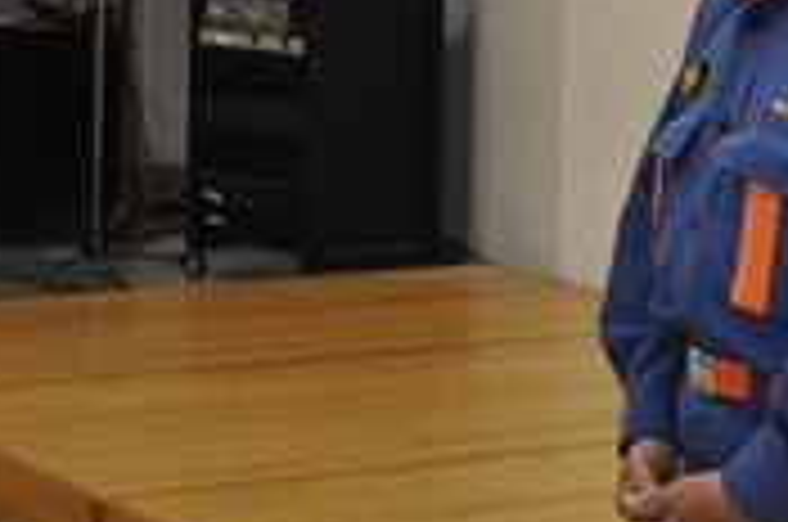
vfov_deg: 8.8
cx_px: 829
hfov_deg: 13.1
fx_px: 3365
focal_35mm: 154
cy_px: 0
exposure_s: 1/125
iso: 400
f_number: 5.3
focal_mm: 40
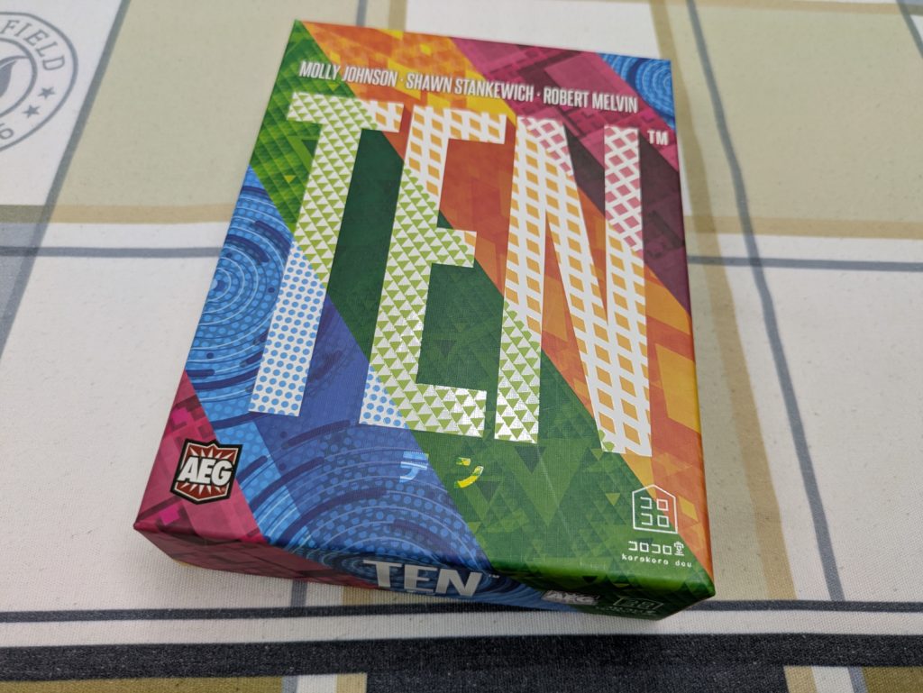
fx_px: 667
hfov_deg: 69.4
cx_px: 462
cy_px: 346
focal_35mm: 25
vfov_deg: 54.9
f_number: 1.89
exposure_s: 1/120
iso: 116
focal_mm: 5.43
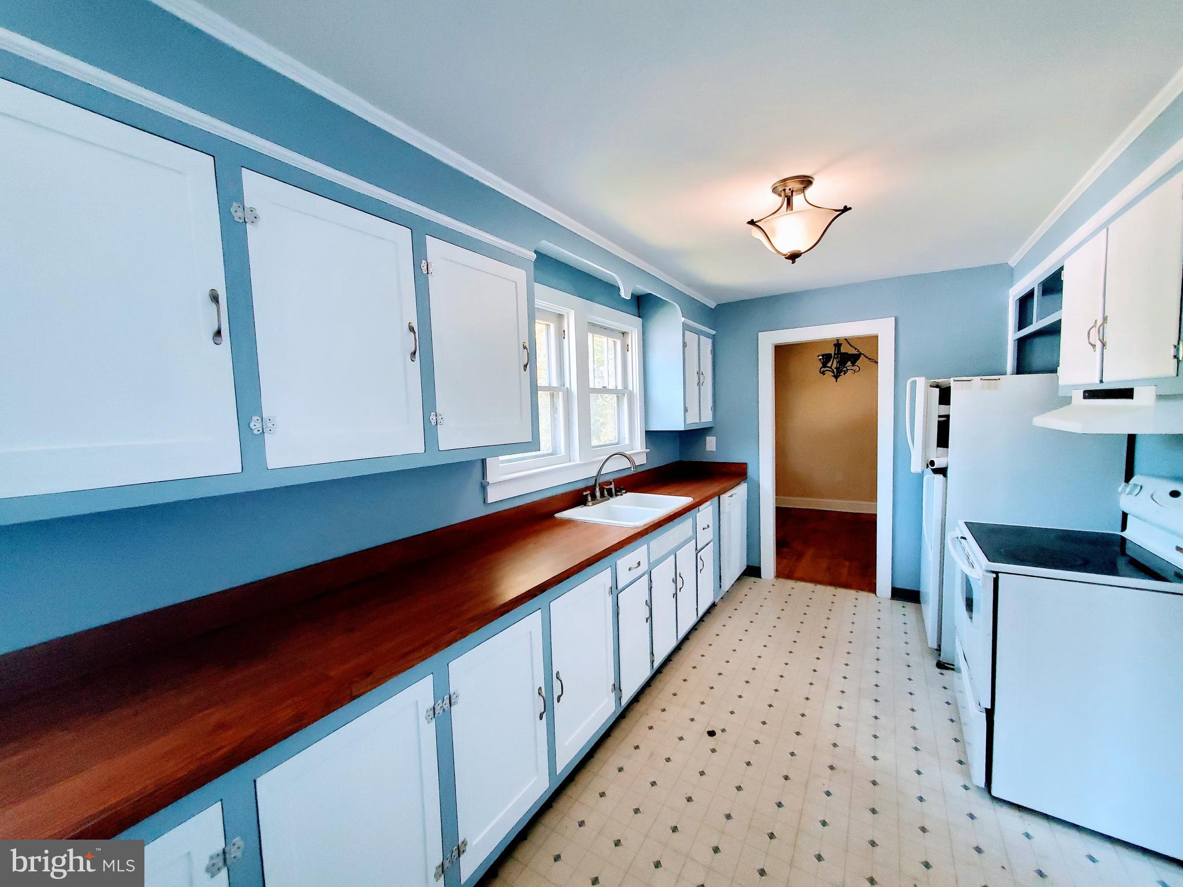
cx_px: 592
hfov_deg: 106.2
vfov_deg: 89.9
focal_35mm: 13
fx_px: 444
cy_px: 444
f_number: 2.2
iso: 320
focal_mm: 1.8
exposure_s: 1/60
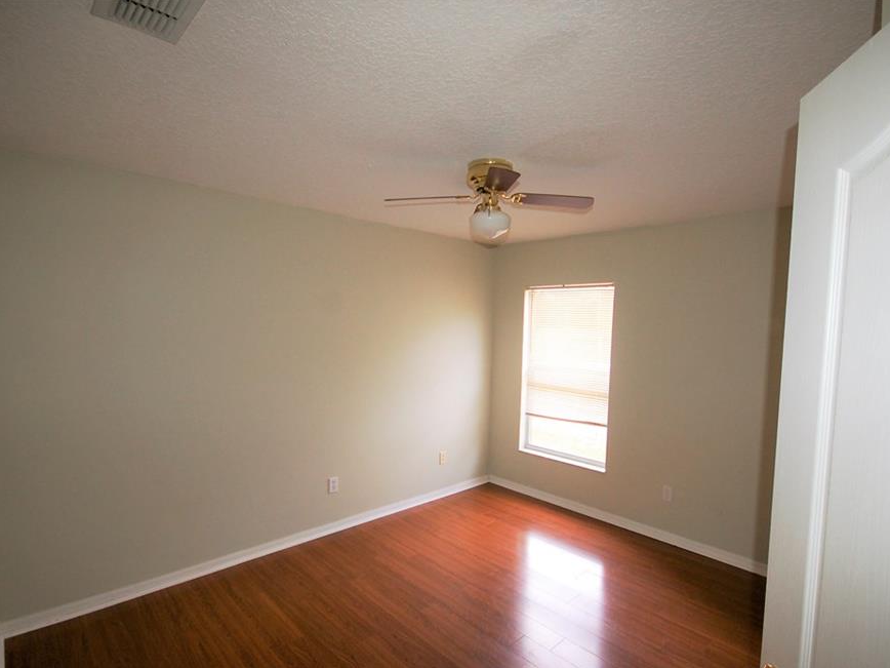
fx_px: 437
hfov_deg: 91.0
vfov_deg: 74.7
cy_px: 346
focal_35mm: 17
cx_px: 456
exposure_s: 1/60
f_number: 4
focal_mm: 10
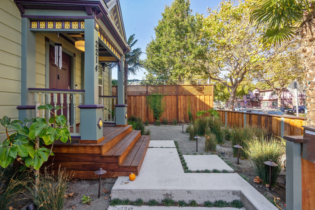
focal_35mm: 16
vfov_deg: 73.7
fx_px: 140
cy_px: 105
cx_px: 158
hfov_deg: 96.7
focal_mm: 16
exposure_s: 1/80
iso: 160
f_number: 9
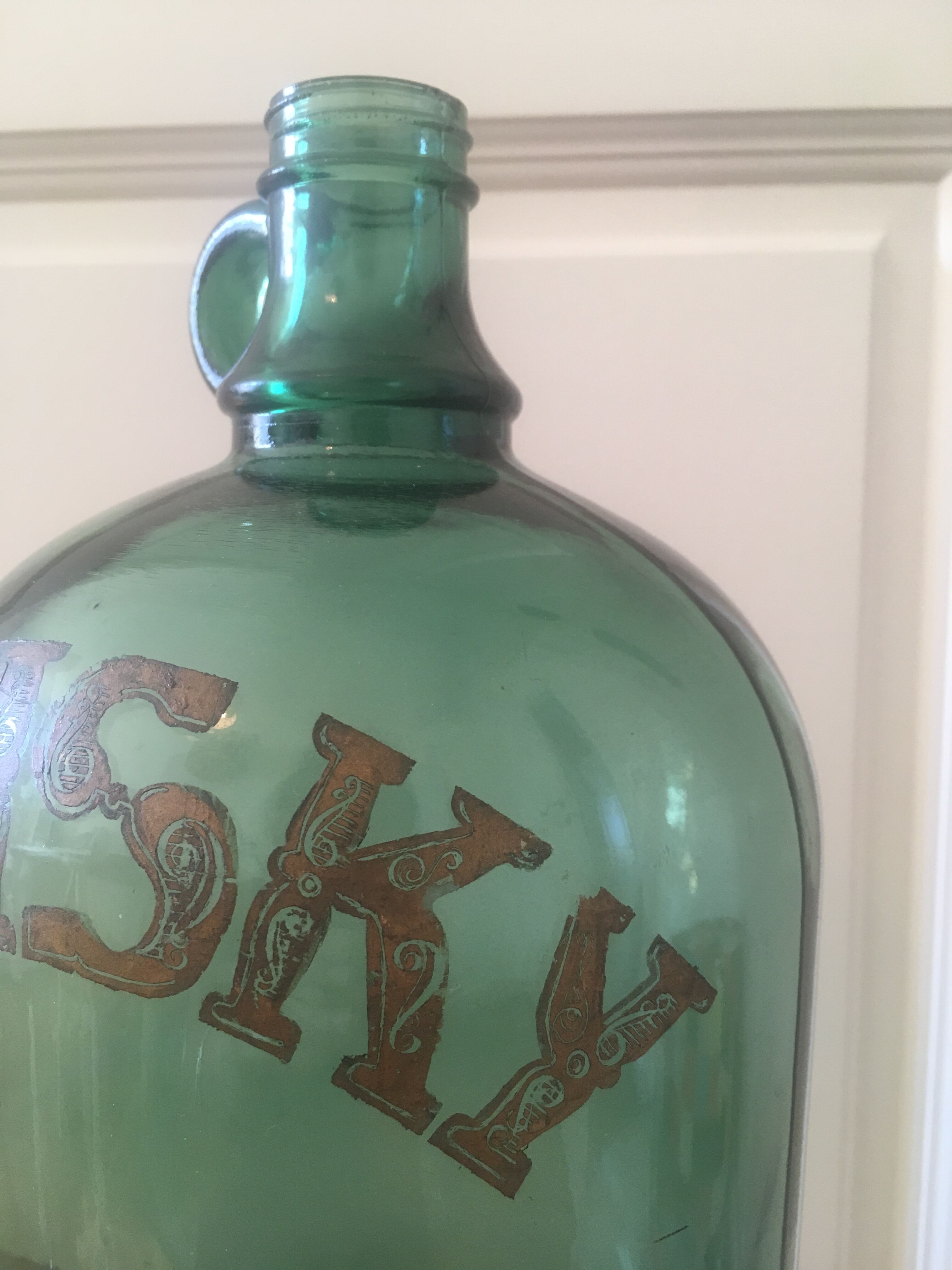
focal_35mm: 29
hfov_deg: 48.2
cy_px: 635
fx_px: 1063
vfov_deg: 61.7
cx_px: 476
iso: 50
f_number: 2.2
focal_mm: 4.15
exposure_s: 1/33
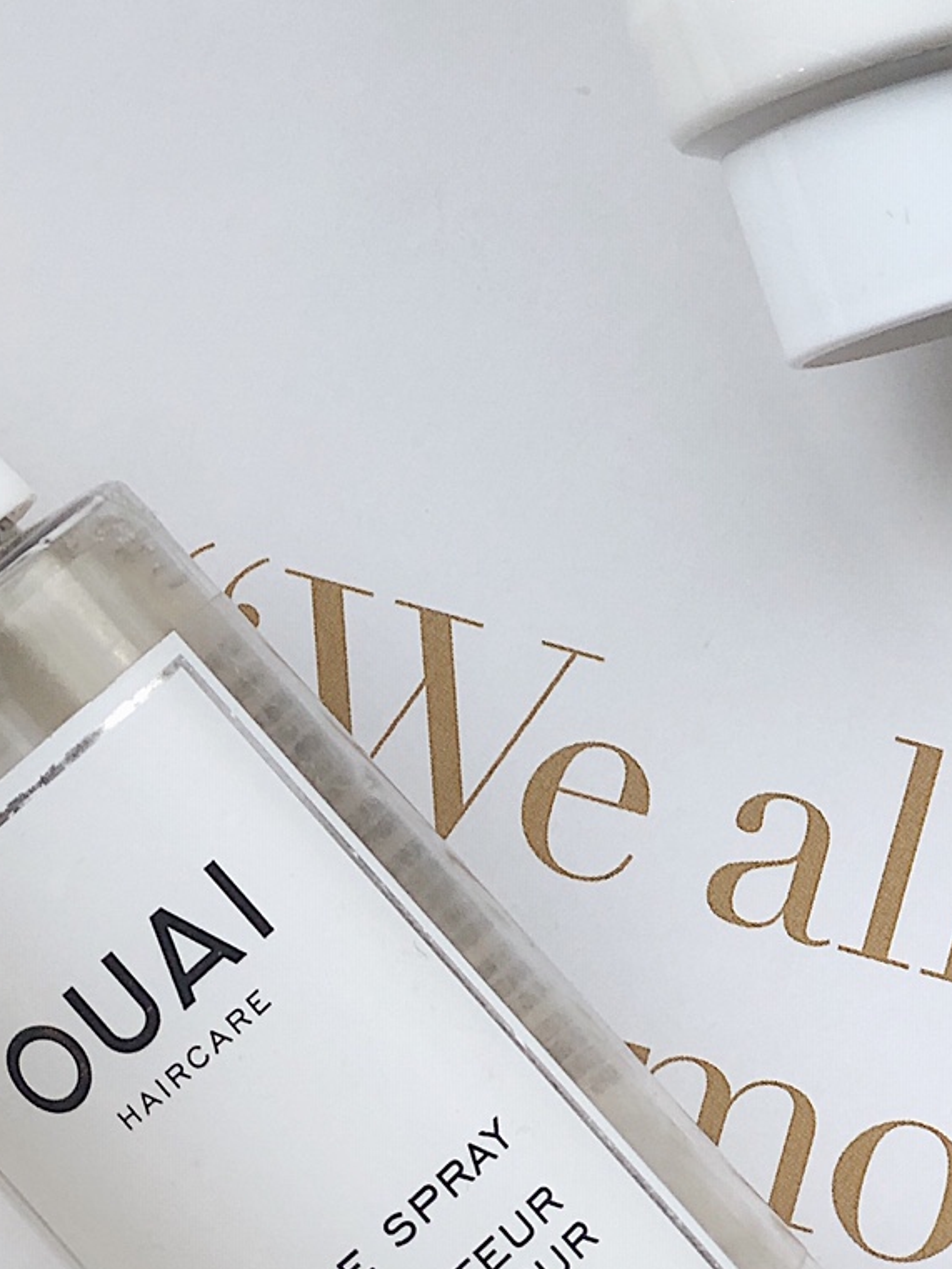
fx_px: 5535
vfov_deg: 12.9
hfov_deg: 9.8
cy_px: 0
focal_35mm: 151
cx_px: 704
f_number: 2.8
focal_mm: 6.6
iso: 20
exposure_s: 1/30
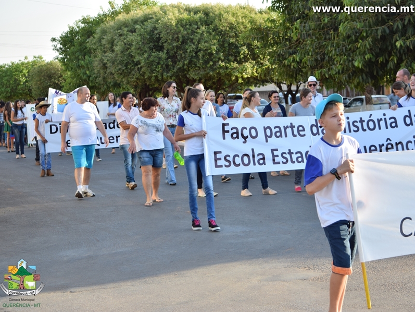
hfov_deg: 21.9
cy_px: 156
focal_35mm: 90
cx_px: 225
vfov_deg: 16.5
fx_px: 1074
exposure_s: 1/200
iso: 100
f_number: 4.5
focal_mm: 55
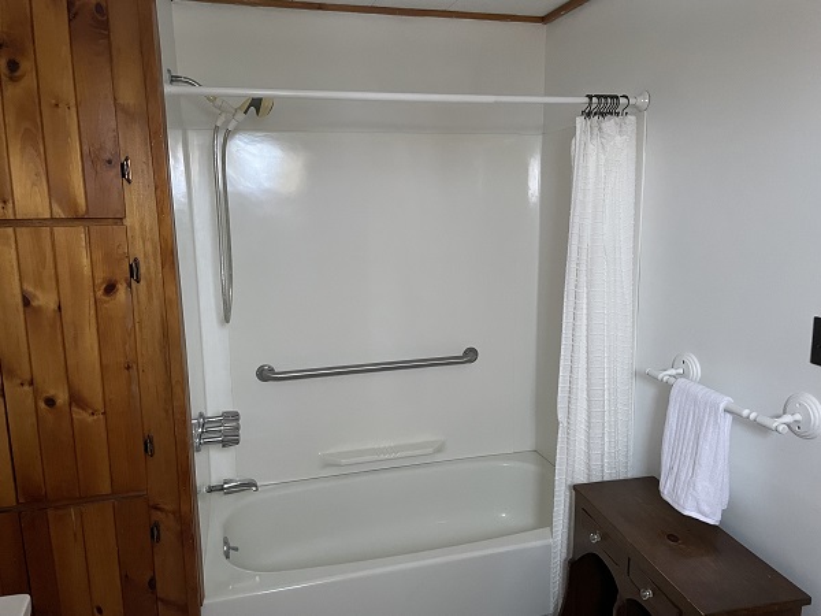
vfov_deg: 53.1
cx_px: 410
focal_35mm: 26
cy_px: 308
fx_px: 617
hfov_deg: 67.3
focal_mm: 4.2
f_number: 1.6
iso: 640
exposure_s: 1/40
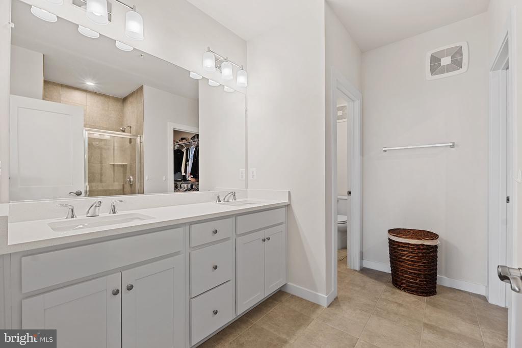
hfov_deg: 100.4
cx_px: 261
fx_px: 218
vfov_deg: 77.3
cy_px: 174
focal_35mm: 15
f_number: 9
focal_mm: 10
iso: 100
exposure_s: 1/1.25
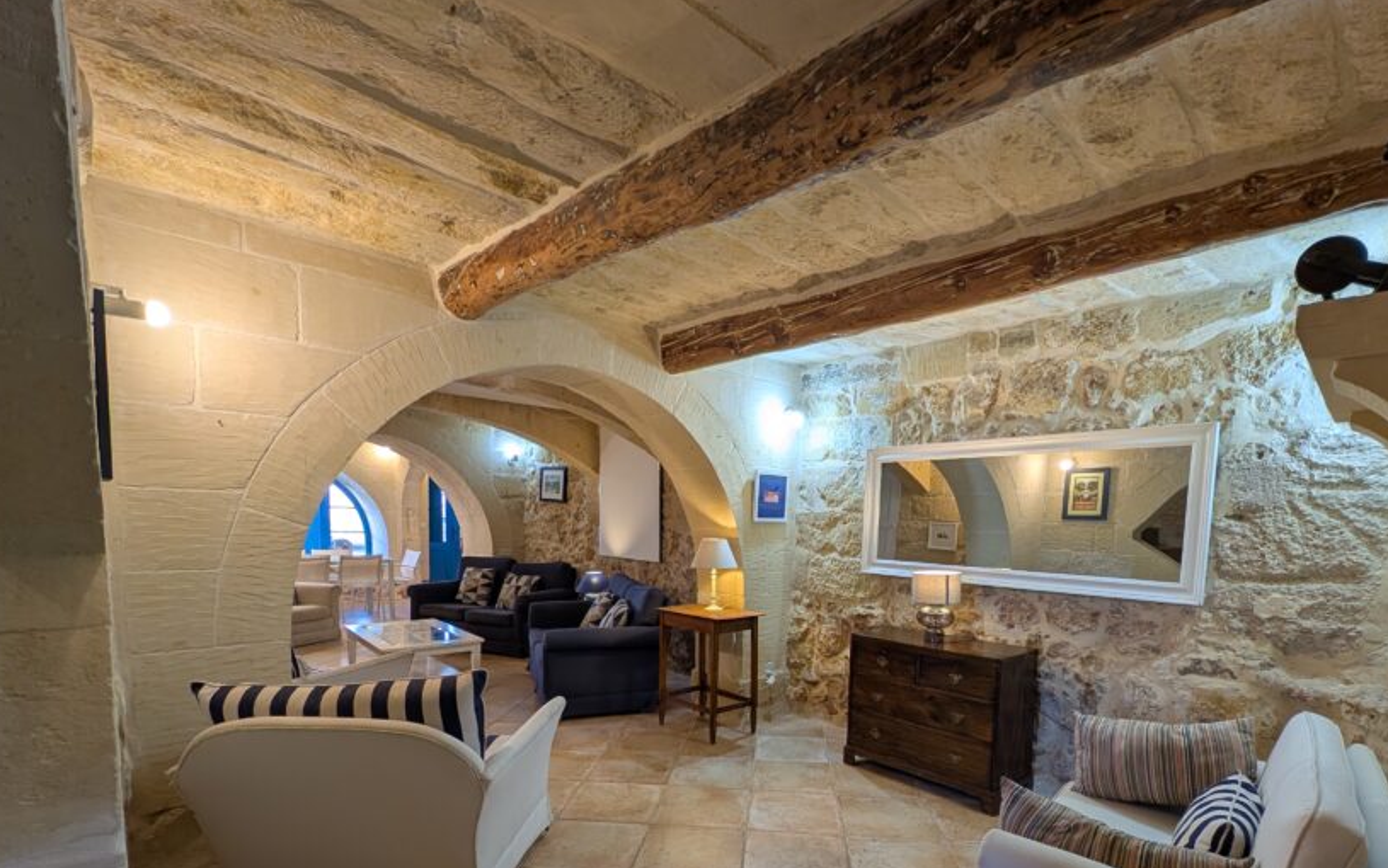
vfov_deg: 69.2
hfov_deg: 97.6
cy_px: 581
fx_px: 605
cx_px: 741
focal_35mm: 16
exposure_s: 1/29.8
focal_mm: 2.23
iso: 37
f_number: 1.95
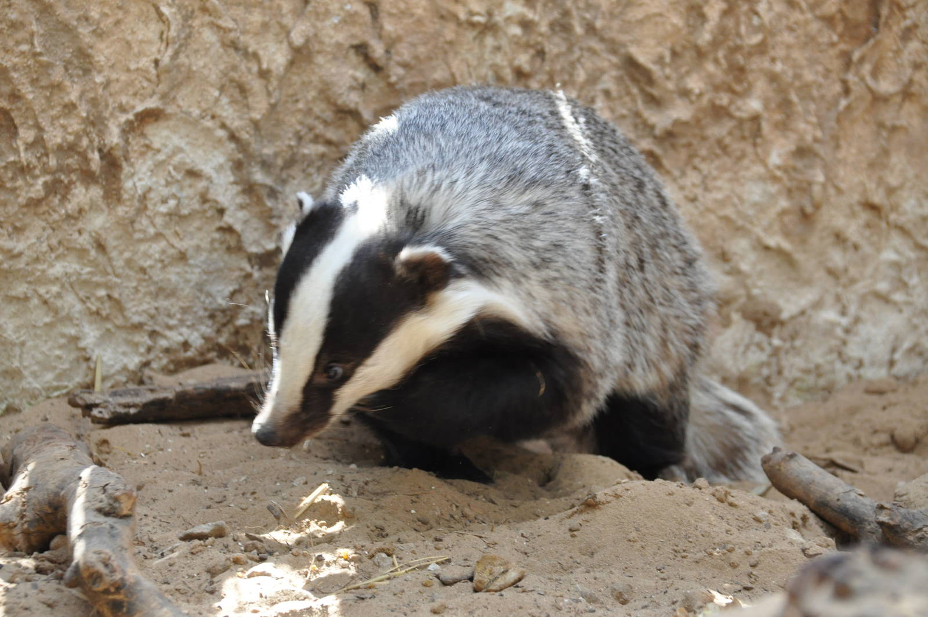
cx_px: 464
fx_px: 4828
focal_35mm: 188
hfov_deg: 11.0
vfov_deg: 7.3
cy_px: 308
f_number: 7.1
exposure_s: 1/200
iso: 1000
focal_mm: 125
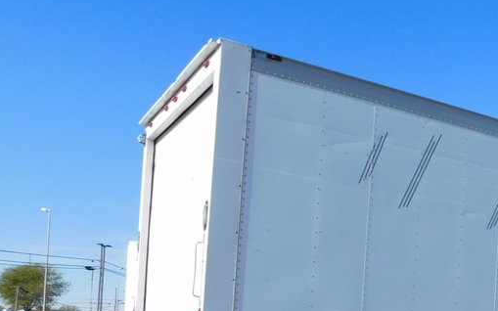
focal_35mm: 49
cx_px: 468
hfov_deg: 37.7
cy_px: 316
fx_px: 665
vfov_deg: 25.0
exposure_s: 1/500
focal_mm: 4
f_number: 6
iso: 125
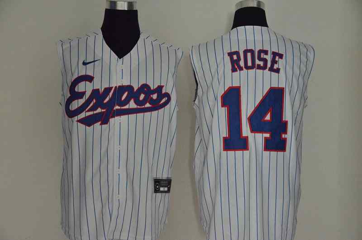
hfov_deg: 27.0
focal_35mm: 75
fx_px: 753
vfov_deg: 18.1
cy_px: 120
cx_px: 181
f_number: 4.8
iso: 4000
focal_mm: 50
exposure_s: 1/80
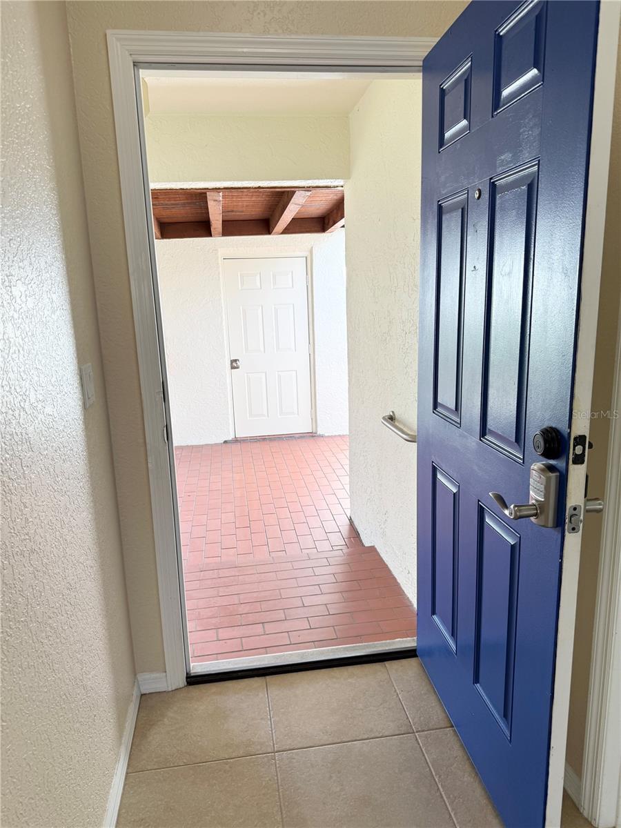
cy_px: 414
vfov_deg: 71.6
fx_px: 574
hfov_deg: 56.8
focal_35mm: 24
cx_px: 310
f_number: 1.78
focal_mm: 6.76
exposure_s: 1/120
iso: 50
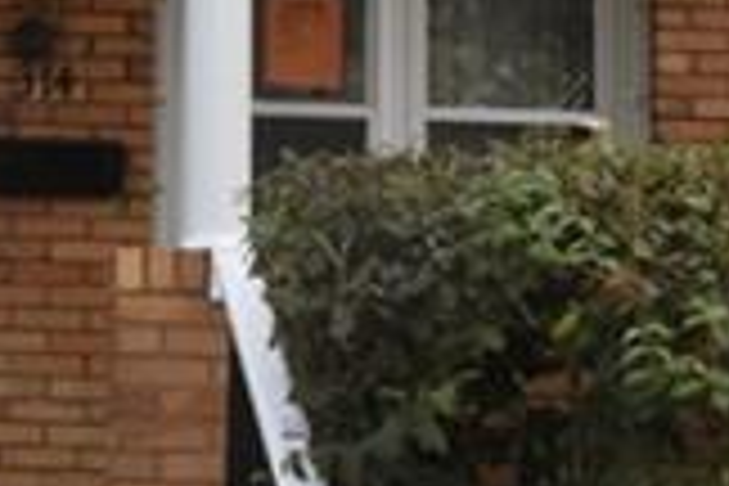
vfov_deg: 7.2
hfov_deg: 10.6
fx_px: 3847
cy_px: 198
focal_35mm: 190
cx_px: -194
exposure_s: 1/200
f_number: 14
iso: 1600
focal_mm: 20
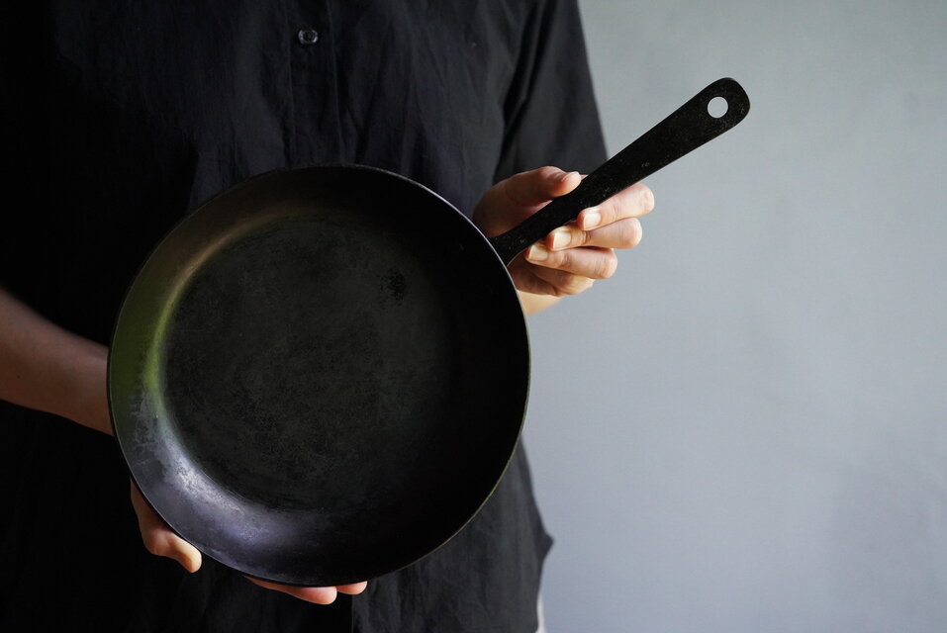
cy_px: 316
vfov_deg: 19.5
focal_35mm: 70
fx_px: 1843
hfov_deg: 28.8
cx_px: 474
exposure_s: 1/2000
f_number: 3.5
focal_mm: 70
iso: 12800
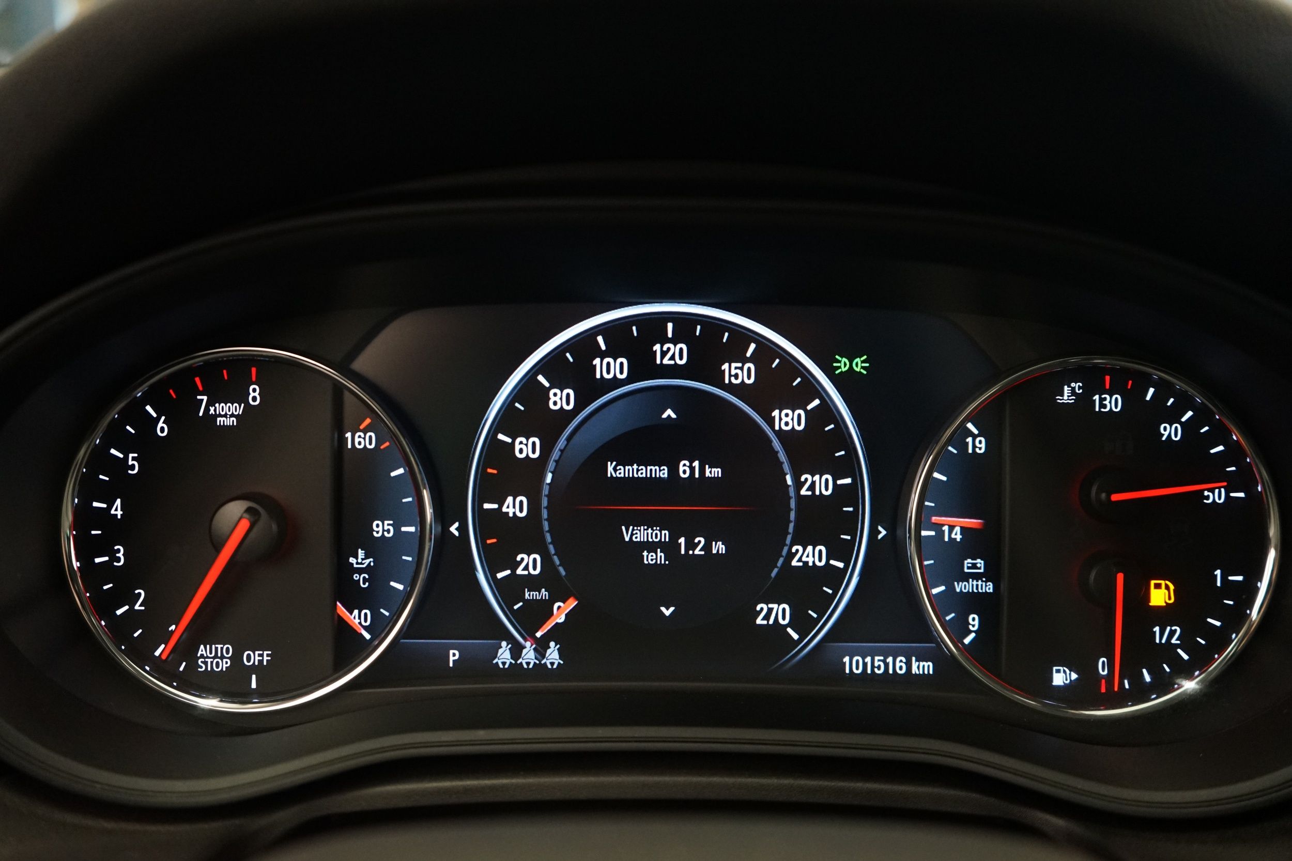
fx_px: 1148
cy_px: 430
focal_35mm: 32
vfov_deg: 41.1
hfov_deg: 58.7
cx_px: 646
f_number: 4
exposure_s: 1/60
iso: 2500
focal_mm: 32
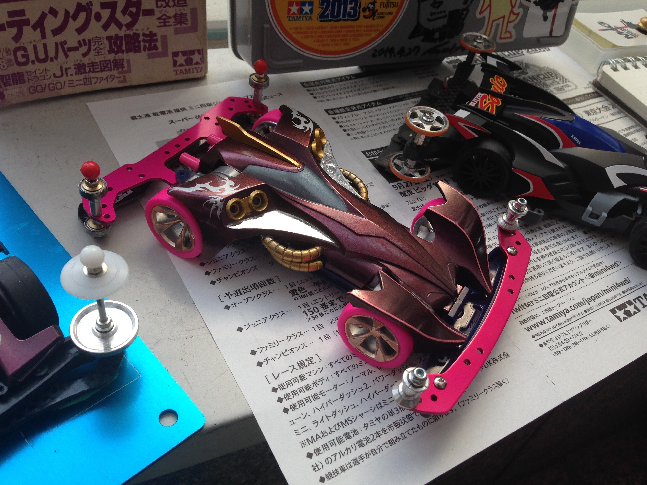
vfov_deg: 42.9
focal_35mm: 33
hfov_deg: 55.4
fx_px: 617
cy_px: 242
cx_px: 324
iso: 50
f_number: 2.4
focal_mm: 4.12
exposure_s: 1/132
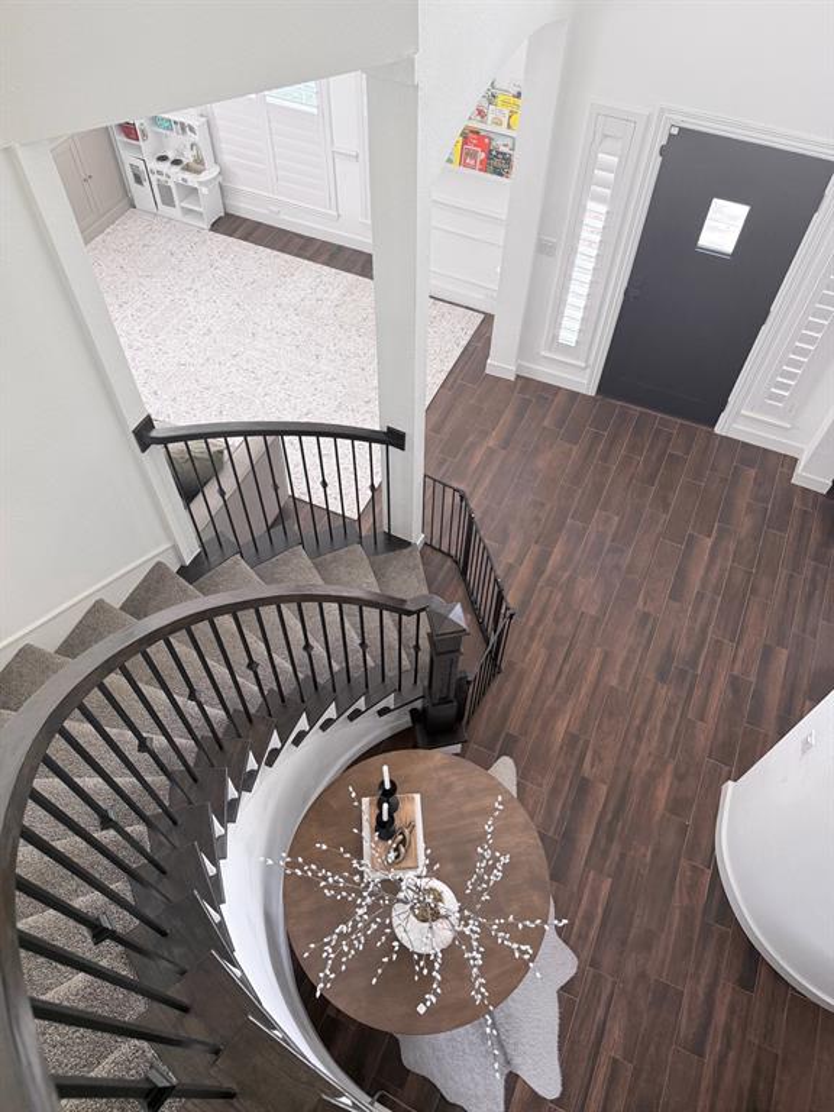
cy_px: 556
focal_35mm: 24
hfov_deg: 56.8
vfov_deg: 71.6
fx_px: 771
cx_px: 417
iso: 200
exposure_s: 1/88
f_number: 1.78
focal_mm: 6.76
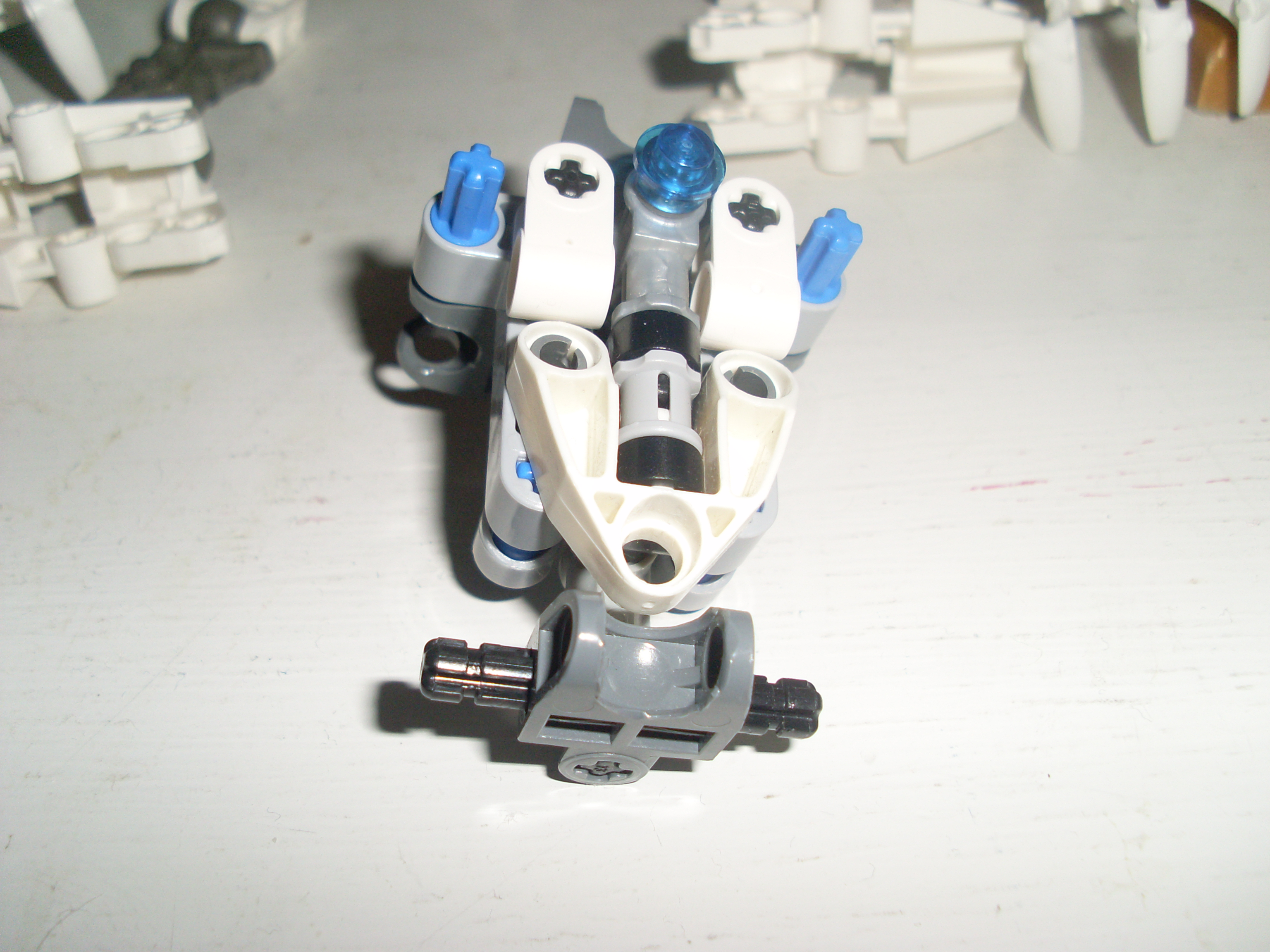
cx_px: 635
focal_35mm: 38
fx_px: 1394
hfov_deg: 49.0
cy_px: 476
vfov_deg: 37.7
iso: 100
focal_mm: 6.3
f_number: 7.7
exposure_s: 1/45
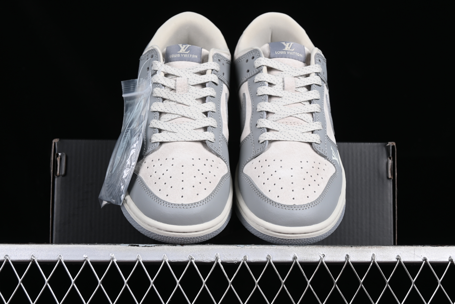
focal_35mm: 75
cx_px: 228
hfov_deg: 27.0
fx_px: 948
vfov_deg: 18.2
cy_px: 152
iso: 160
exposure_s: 1/80
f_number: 7.1
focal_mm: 50
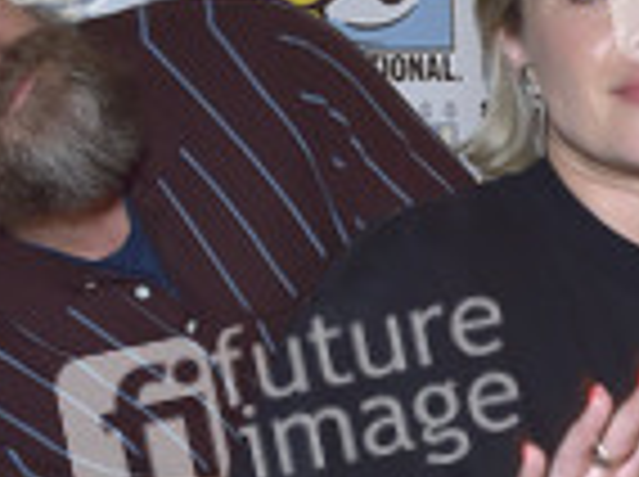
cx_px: 421
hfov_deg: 19.1
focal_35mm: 103
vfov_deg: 13.8
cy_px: 630
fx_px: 1898
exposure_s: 1/250
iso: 1000
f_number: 6.3
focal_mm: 38
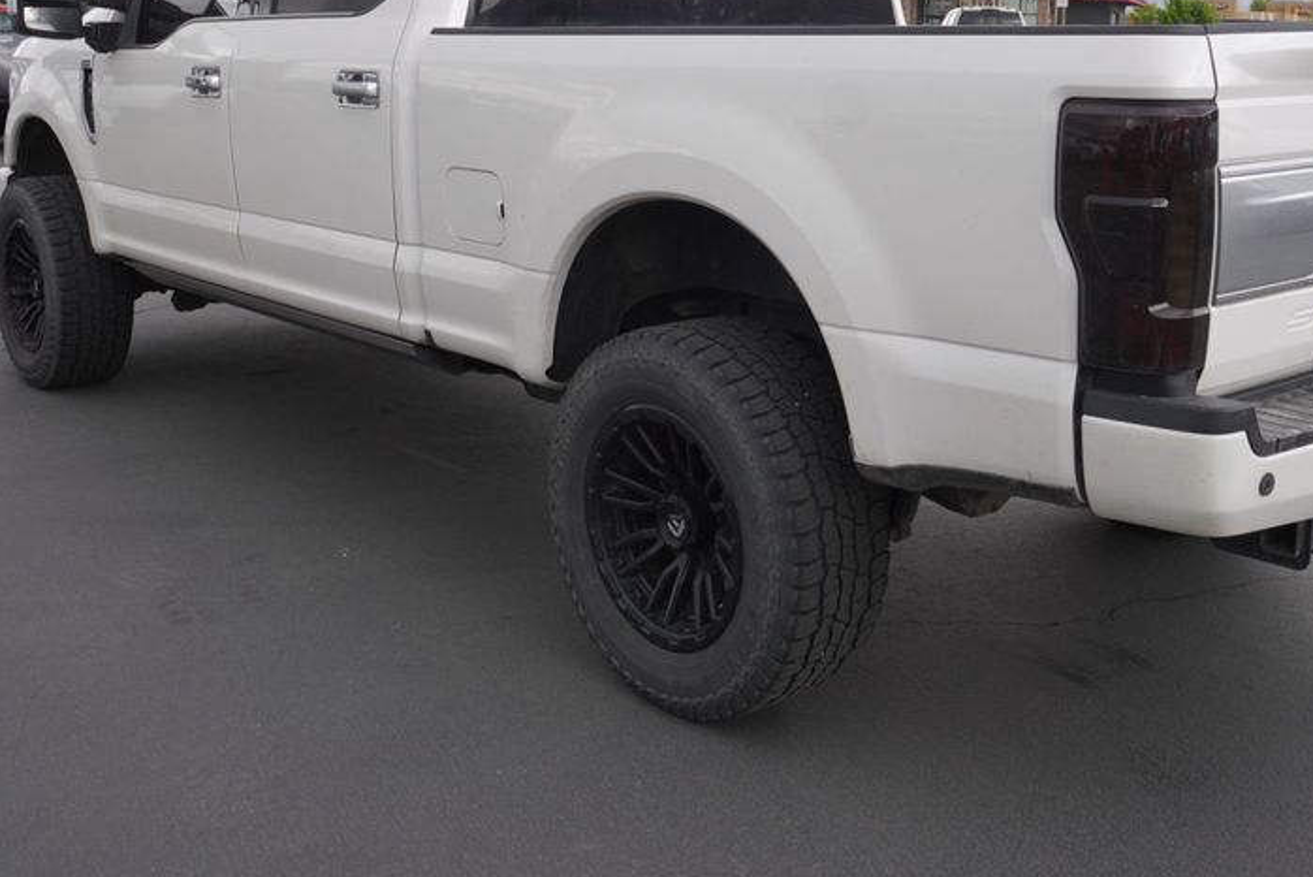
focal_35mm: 44
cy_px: 286
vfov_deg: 30.3
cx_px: 767
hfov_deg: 44.3
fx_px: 1605
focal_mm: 20
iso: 100
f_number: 6.3
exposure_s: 1/100
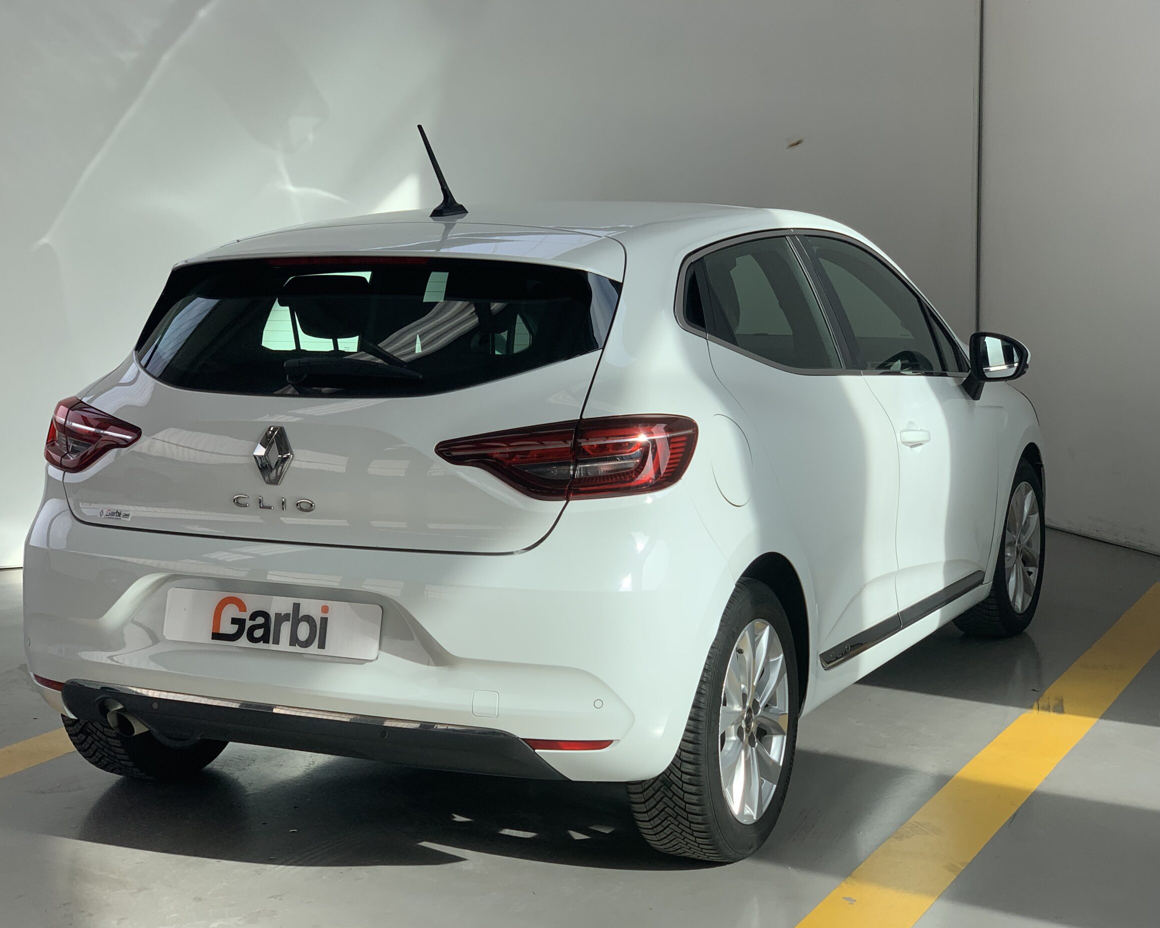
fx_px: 1923
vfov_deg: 27.1
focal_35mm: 56
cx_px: 520
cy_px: 464
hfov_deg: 33.5
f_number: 2.4
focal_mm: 6
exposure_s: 1/331
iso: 16
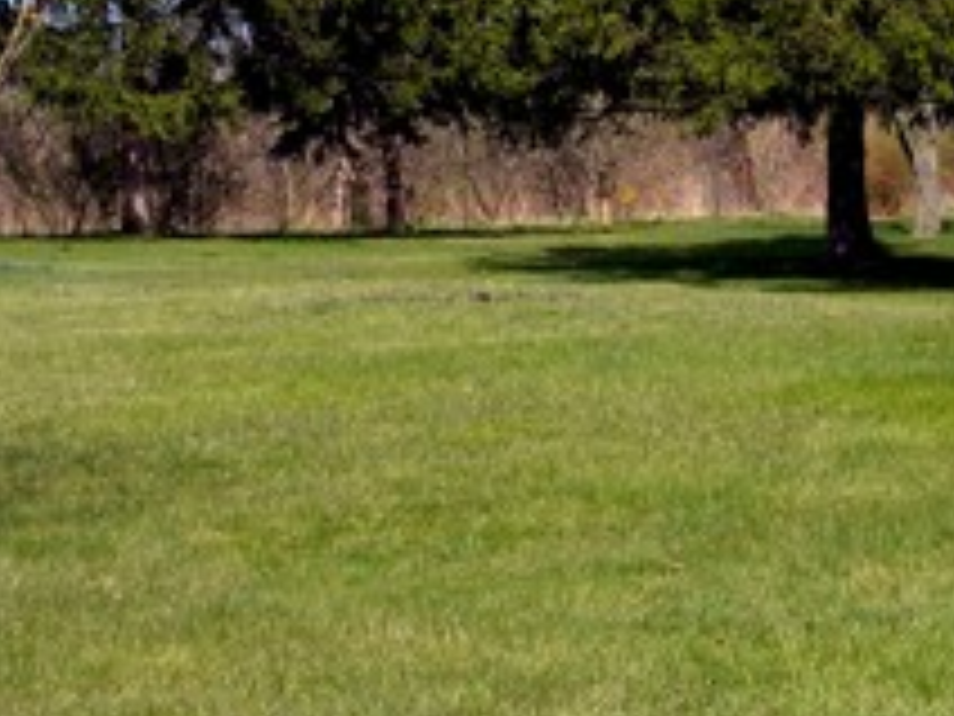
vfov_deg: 12.6
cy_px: -36
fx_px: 3197
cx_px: 666
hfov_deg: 16.9
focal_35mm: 116
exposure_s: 1/514
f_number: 3.8
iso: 80
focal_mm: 7.3
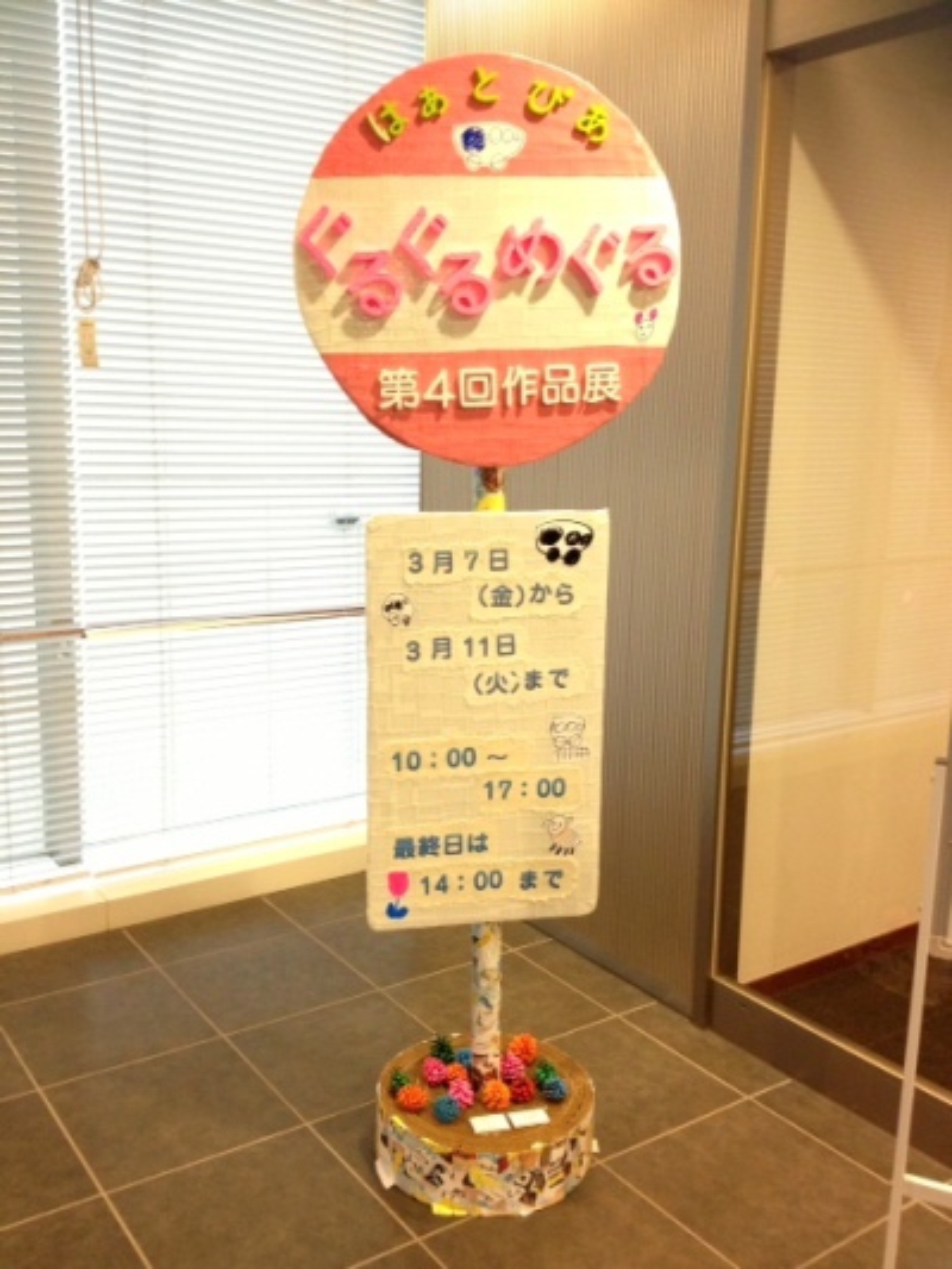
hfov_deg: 40.7
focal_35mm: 35
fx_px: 1283
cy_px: 634
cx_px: 476
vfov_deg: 52.6
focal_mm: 4.28
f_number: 2.4
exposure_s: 1/20
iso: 200
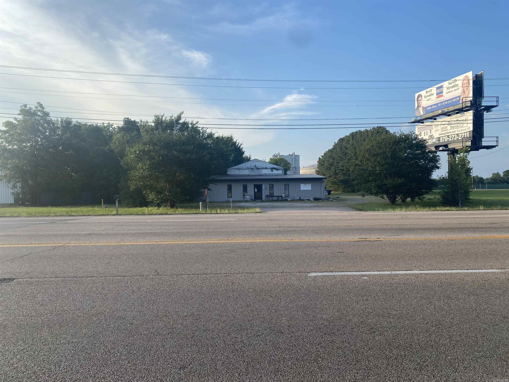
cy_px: 191
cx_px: 254
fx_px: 382
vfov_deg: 53.1
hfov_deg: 67.3
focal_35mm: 26
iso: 32
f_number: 1.8
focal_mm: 4.25
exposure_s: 1/1007
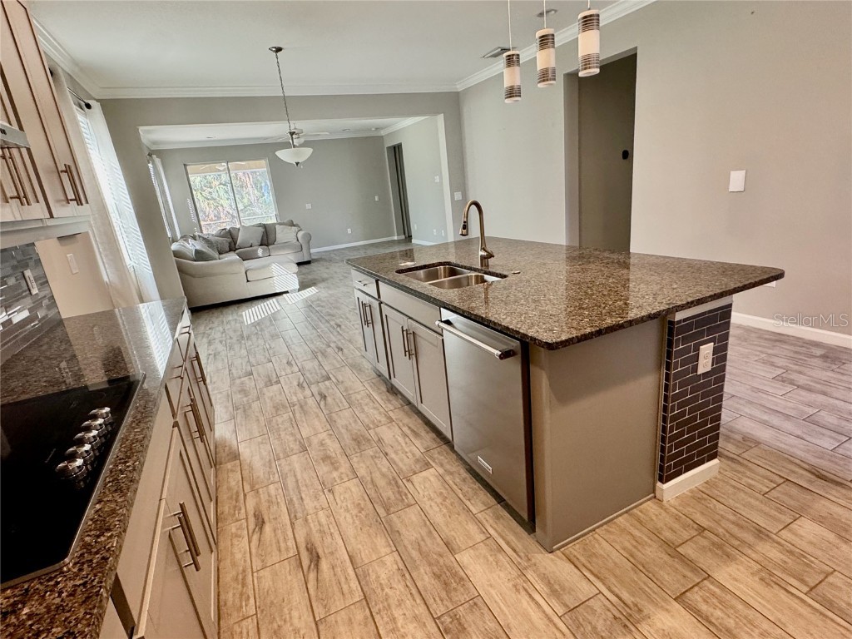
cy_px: 320
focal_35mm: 14
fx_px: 345
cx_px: 426
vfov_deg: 85.7
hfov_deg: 102.1
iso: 250
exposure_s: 1/60
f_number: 2.2
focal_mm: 2.22
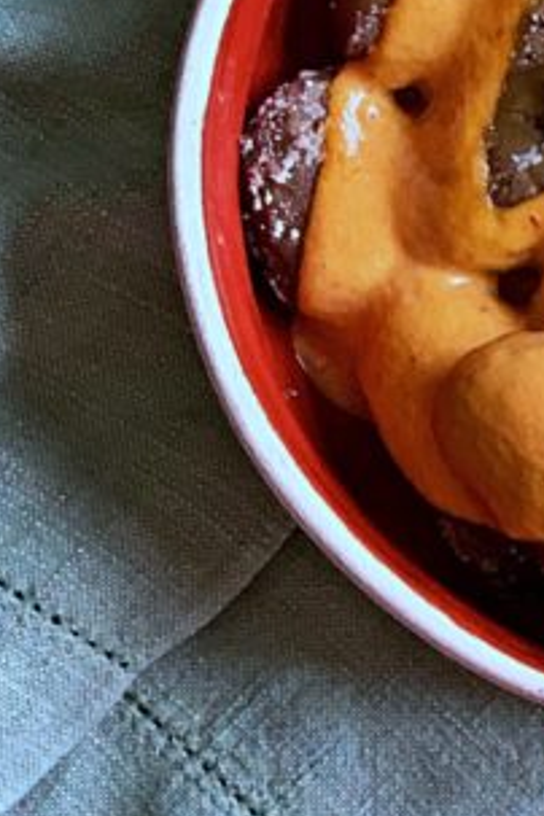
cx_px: 1015
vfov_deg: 11.2
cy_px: 226
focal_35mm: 183
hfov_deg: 7.3
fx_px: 4148
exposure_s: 1/122
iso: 125
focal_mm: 6
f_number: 2.4
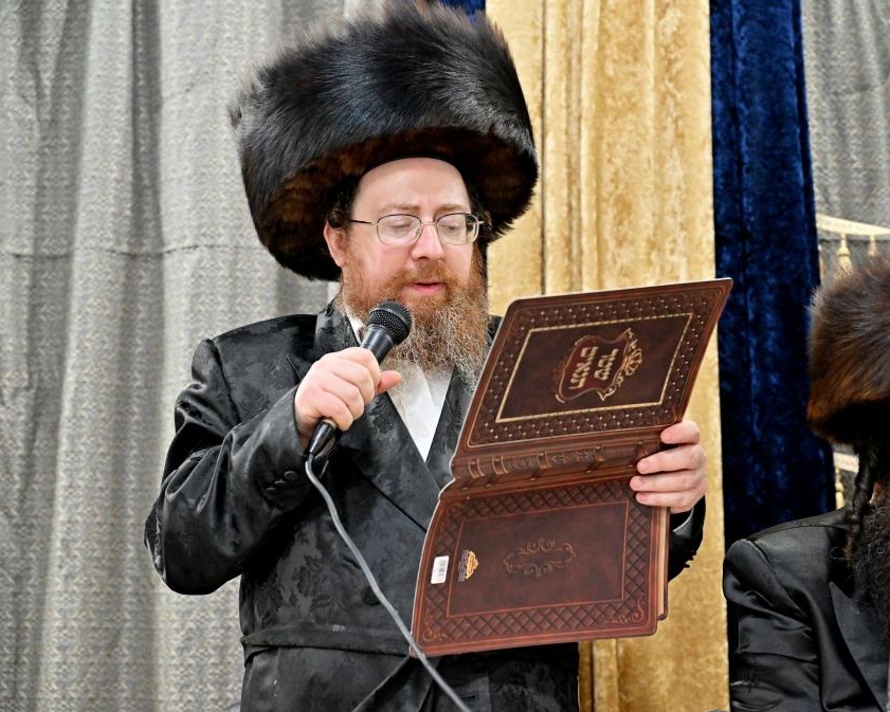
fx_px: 1897
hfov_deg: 26.4
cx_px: 496
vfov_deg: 21.3
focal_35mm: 72
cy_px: 360
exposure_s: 1/160
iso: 1600
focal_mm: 63
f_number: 4
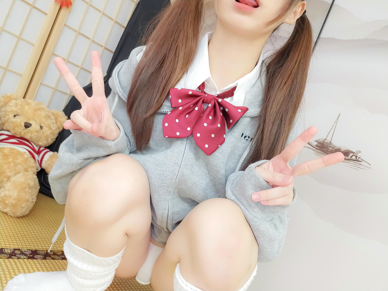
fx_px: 280
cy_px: 146
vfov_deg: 54.9
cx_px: 194
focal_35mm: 25
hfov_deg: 69.4
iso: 250
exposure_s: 1/25
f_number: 1.8
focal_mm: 4.36
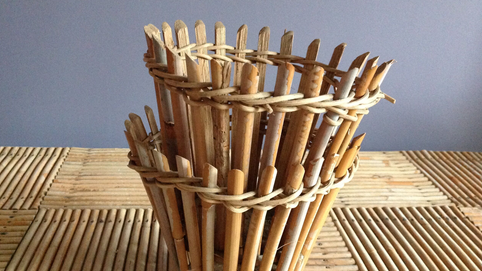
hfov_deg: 51.6
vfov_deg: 30.4
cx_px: 236
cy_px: 156
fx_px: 498
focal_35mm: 39
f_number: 2.4
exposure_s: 1/15
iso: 500
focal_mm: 4.28
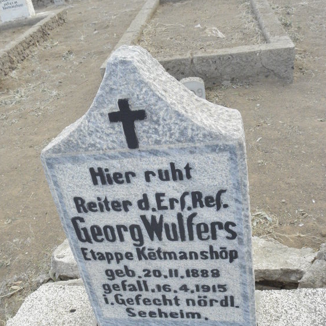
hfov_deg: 49.7
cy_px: 201
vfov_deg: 49.3
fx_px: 352
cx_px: 154
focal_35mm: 33
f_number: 6.3
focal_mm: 4.6
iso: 200
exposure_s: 1/125
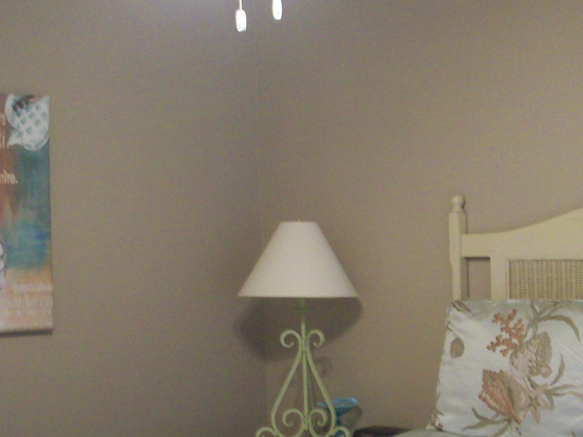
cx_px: 340
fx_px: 1162
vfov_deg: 21.1
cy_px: 333
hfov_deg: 28.1
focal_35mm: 69
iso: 160
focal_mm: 6.2
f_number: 2.8
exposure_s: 1/13.1
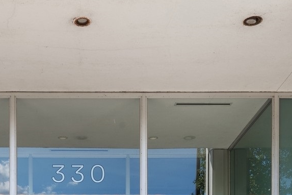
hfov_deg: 29.9
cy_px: 219
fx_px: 543
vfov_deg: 19.4
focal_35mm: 67
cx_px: 100
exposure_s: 1/200
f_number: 8
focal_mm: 24
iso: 100
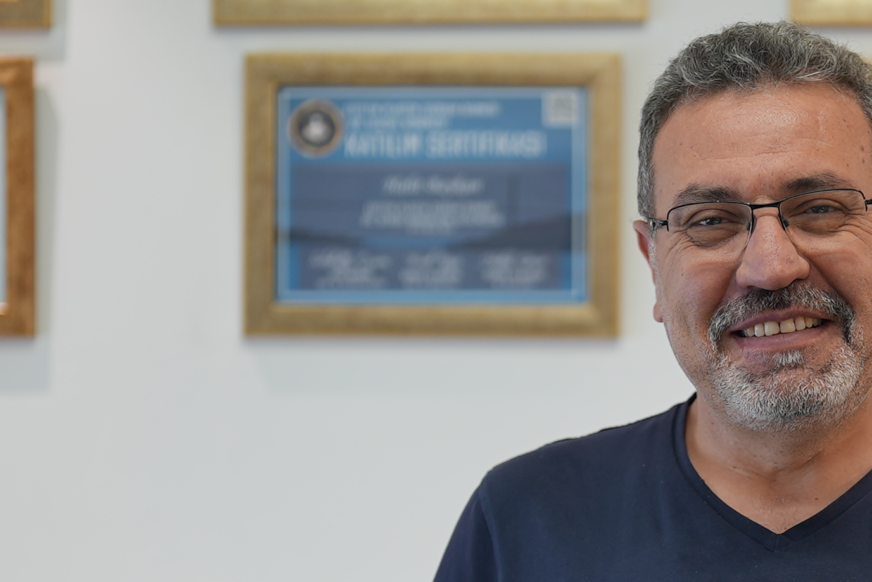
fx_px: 3730
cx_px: 788
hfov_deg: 13.2
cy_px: 524
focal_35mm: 154
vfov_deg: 8.9
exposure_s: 1/125
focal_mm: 50
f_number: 1.2
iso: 100
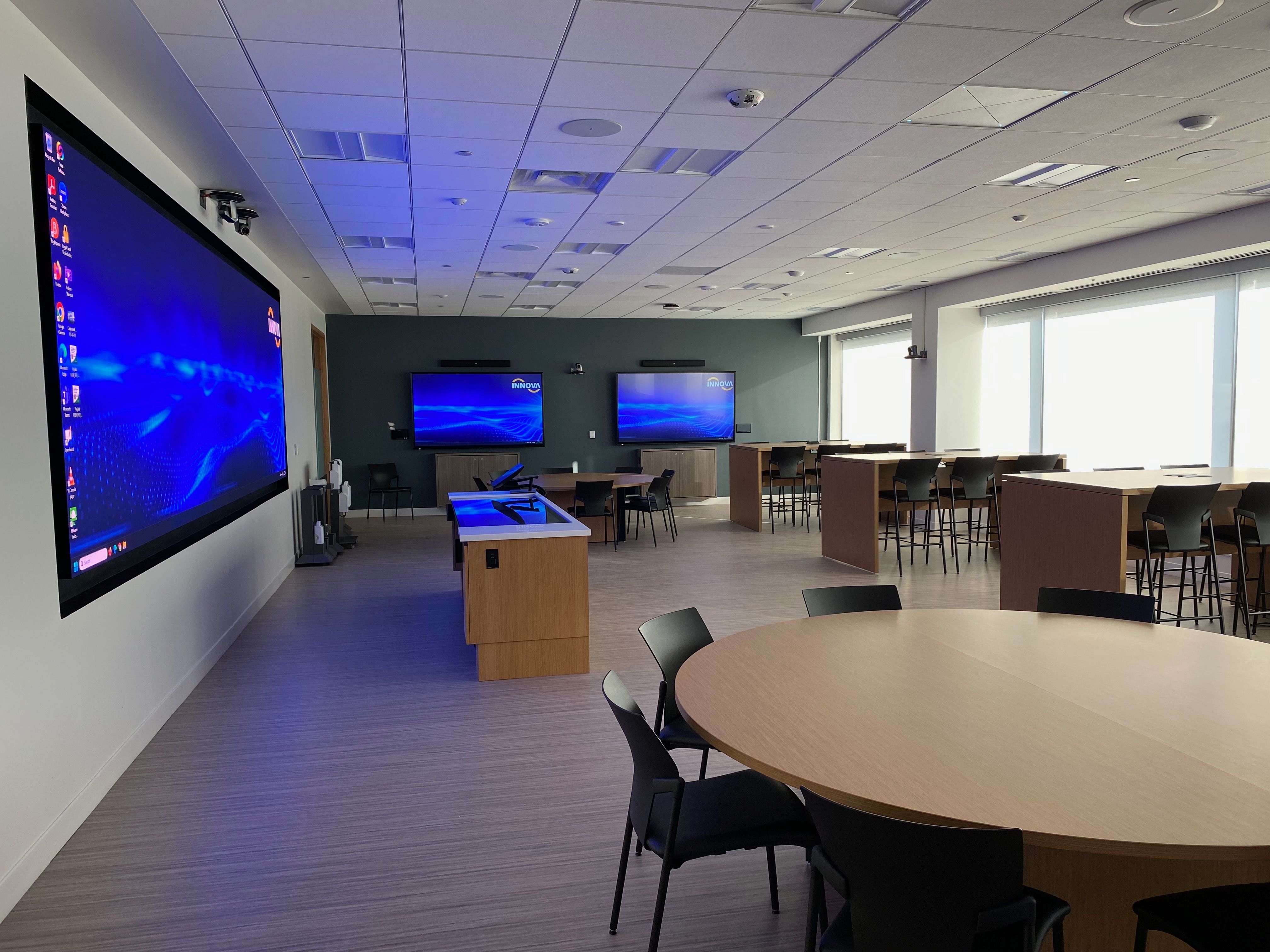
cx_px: 635
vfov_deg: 53.1
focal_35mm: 26
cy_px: 476
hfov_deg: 67.3
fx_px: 954
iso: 64
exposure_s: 1/100
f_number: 1.8
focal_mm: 4.25
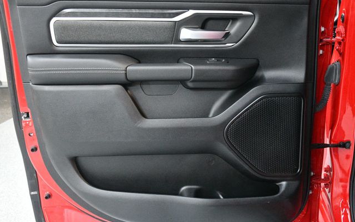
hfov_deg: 49.3
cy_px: 109
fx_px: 387
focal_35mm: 40
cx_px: 178
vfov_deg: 32.0
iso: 5600
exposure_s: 1/60
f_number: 3.8
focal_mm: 26
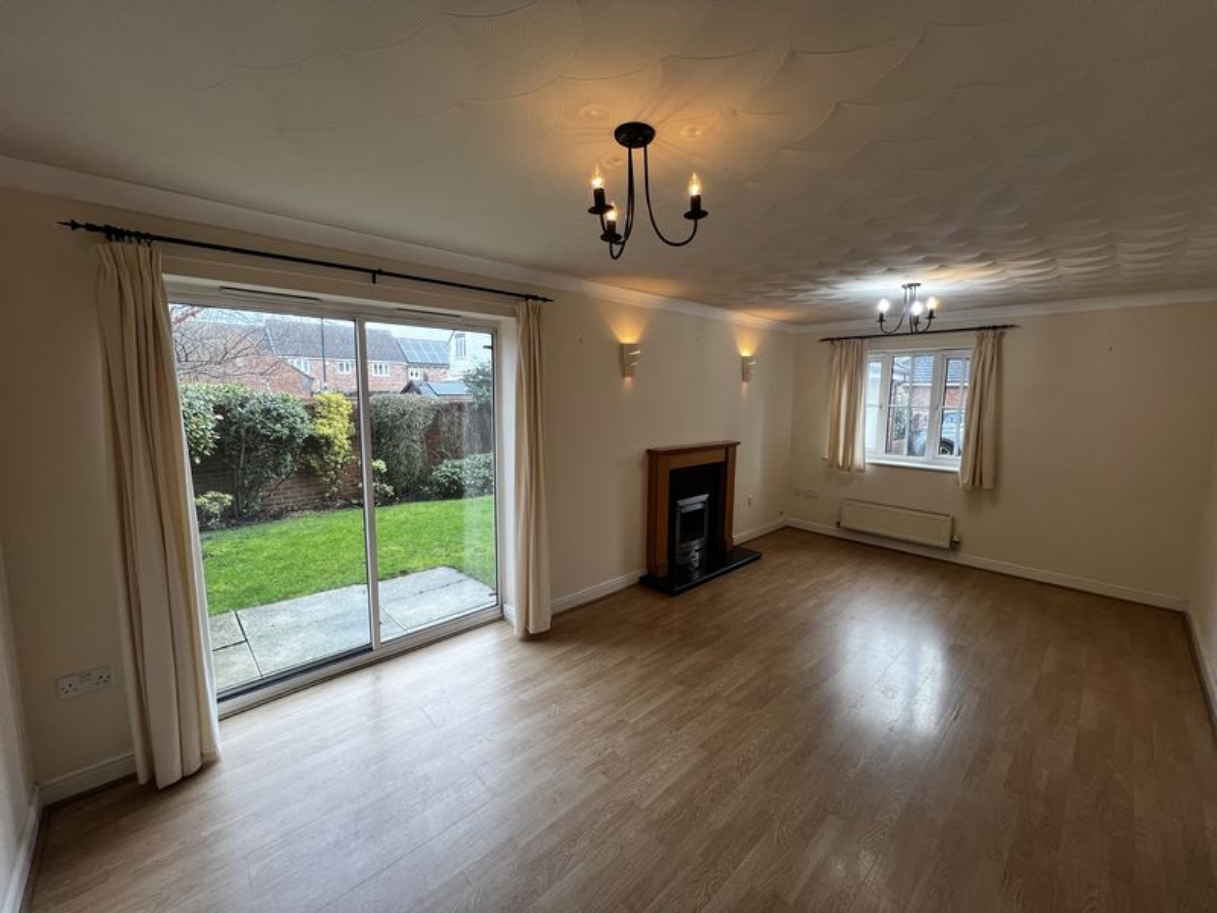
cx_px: 608
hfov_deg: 106.2
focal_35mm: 13
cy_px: 456
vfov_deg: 89.9
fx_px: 457
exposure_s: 1/100
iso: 80
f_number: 1.8
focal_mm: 1.57
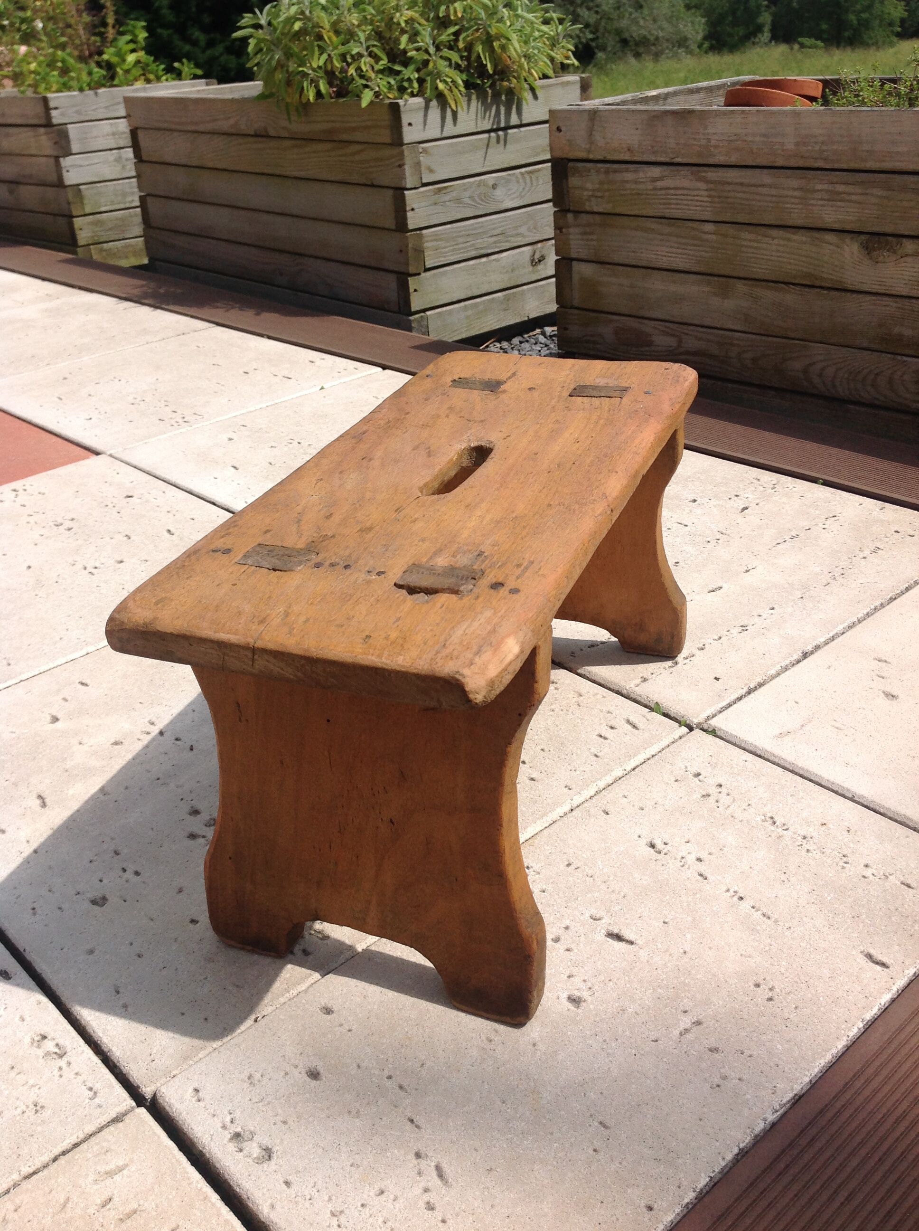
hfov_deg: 40.6
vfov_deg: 52.7
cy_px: 616
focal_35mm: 35
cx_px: 460
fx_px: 1242
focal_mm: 4.28
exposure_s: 1/2747
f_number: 2.4
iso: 50
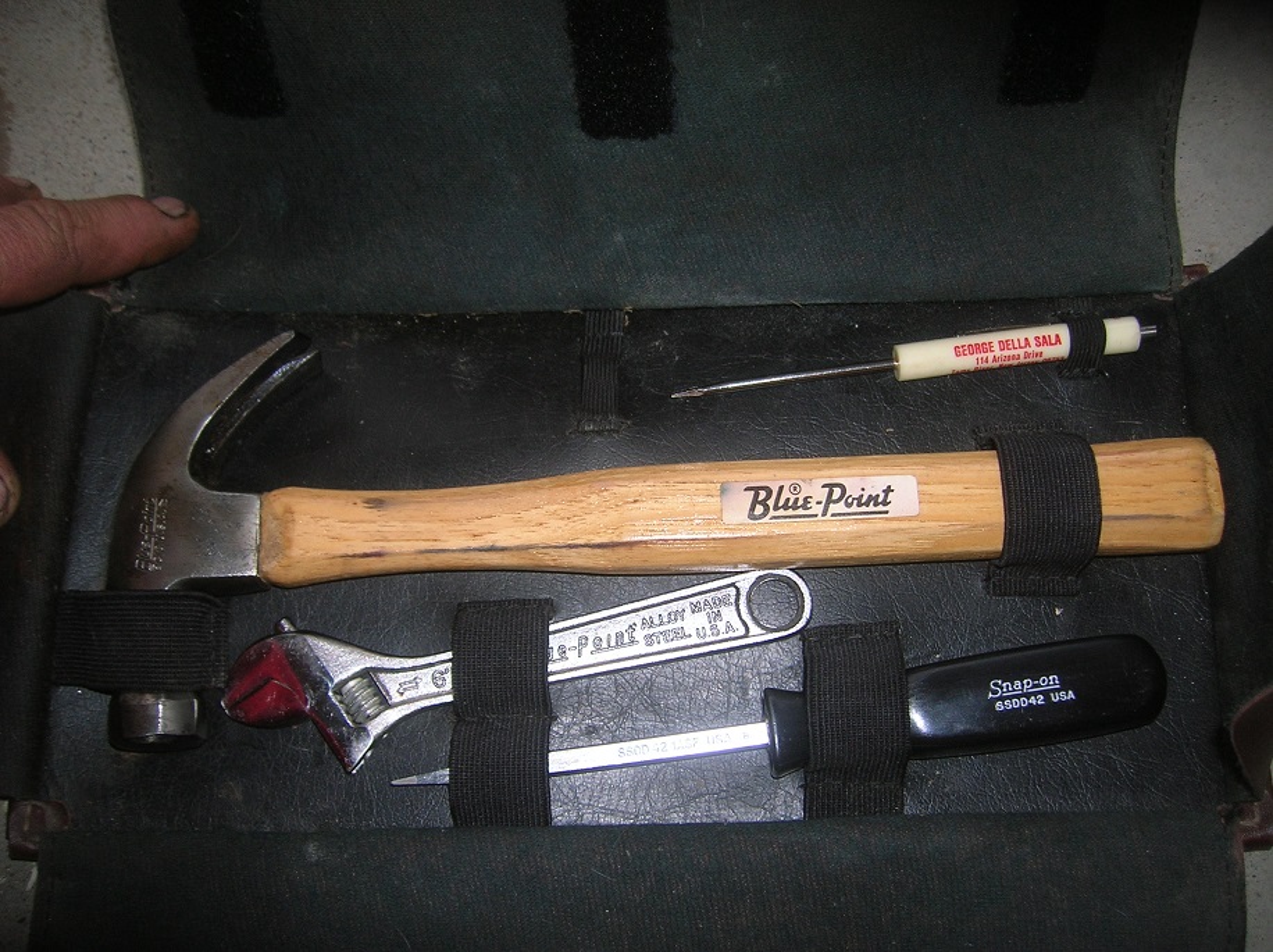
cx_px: 636
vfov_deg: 41.7
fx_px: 1249
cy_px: 476
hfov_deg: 54.0
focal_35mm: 34
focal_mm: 5.7
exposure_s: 1/60.1
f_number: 2.9
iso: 50
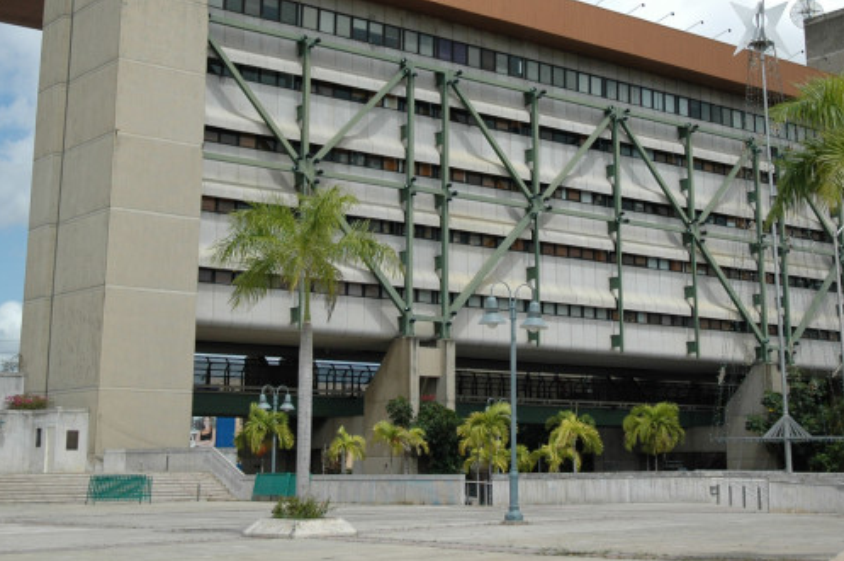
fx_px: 1358
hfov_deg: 34.5
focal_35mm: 58
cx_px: 457
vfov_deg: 23.1
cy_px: 137
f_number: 2.8
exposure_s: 1/6400
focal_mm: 24
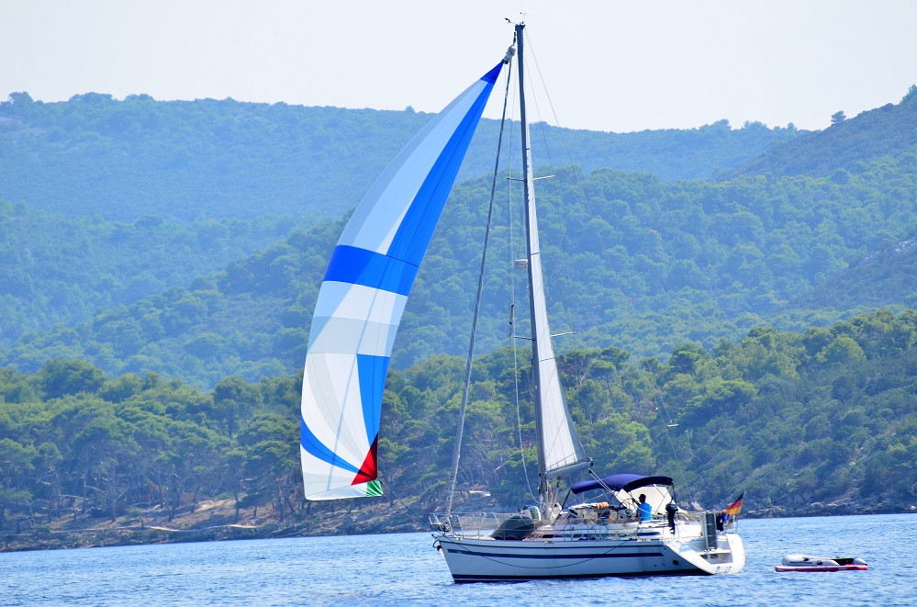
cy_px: 304
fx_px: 8386
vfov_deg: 4.1
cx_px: 458
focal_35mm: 330
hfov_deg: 6.3
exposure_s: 1/400
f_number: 5.3
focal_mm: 220
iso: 100
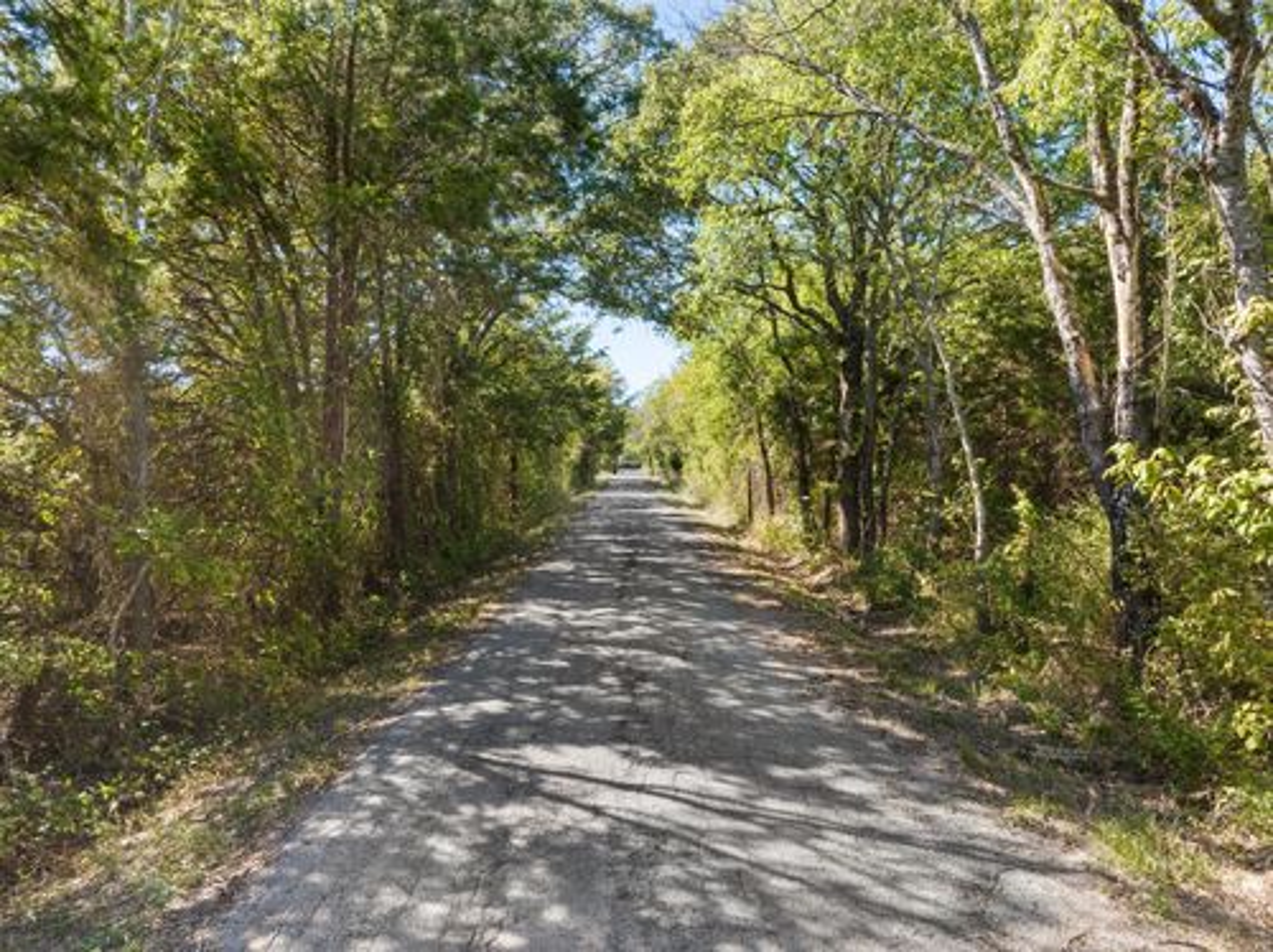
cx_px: 636
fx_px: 882
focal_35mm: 24
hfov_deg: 71.6
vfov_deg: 56.7
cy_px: 476
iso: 100
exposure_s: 1/30
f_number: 9
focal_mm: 12.29
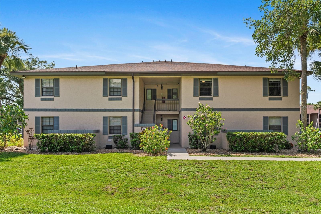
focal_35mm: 27
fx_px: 241
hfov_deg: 67.4
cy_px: 107
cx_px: 160
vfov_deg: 47.9
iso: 100
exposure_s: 1/160
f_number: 8
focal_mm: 18
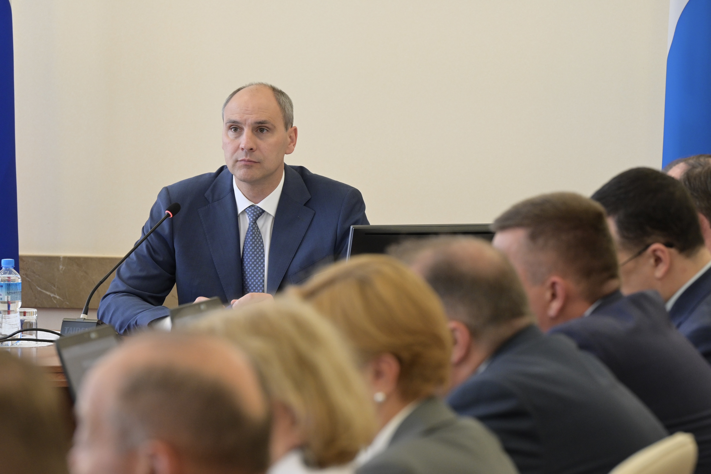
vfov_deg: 7.8
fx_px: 3456
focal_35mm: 175
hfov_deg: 11.7
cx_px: 356
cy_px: 237
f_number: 6.3
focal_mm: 175
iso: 1250
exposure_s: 1/80
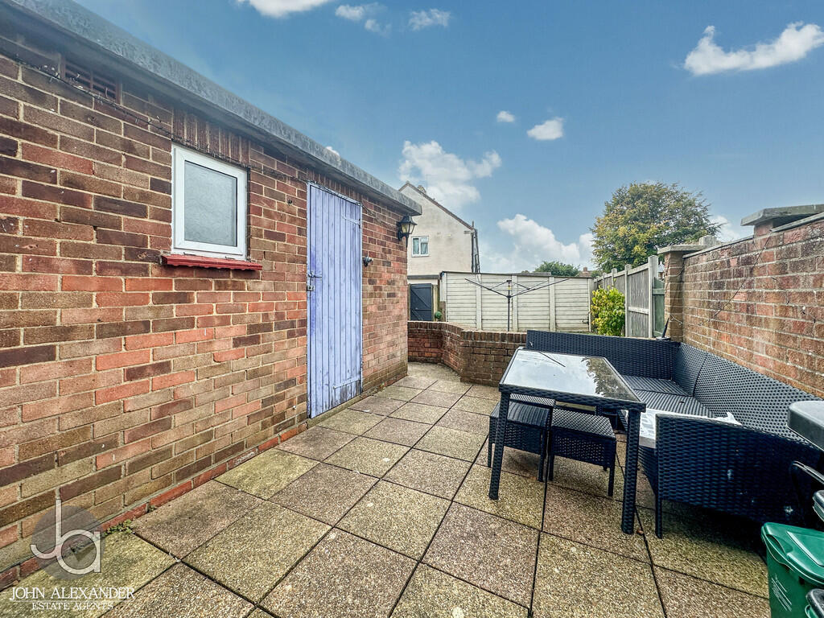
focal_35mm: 14
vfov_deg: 85.7
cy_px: 309
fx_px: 333
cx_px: 412
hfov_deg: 102.1
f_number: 2.2
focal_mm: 2.22
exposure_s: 1/570
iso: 40
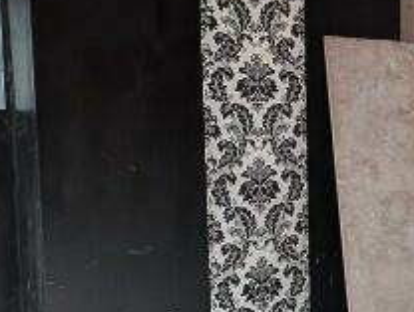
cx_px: 579
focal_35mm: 59
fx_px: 707
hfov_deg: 26.2
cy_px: 196
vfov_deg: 24.8
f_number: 1.95
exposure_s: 1/32.3
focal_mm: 2.23
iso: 77
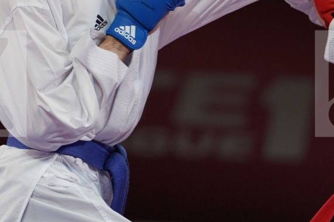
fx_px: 5314
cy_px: 84
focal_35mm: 573
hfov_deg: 3.6
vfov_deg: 2.4
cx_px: 171
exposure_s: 1/1000
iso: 1250
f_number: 2.8
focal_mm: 181
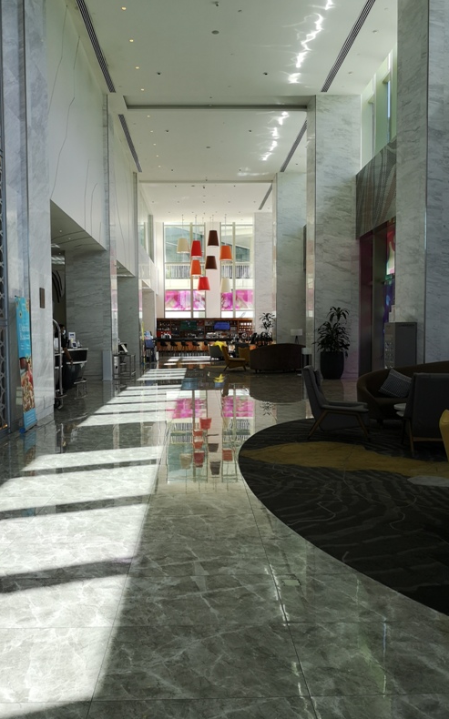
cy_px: 362
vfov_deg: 64.7
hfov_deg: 43.1
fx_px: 568
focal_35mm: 29
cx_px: 211
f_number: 1.8
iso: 50
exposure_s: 1/212
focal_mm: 3.95
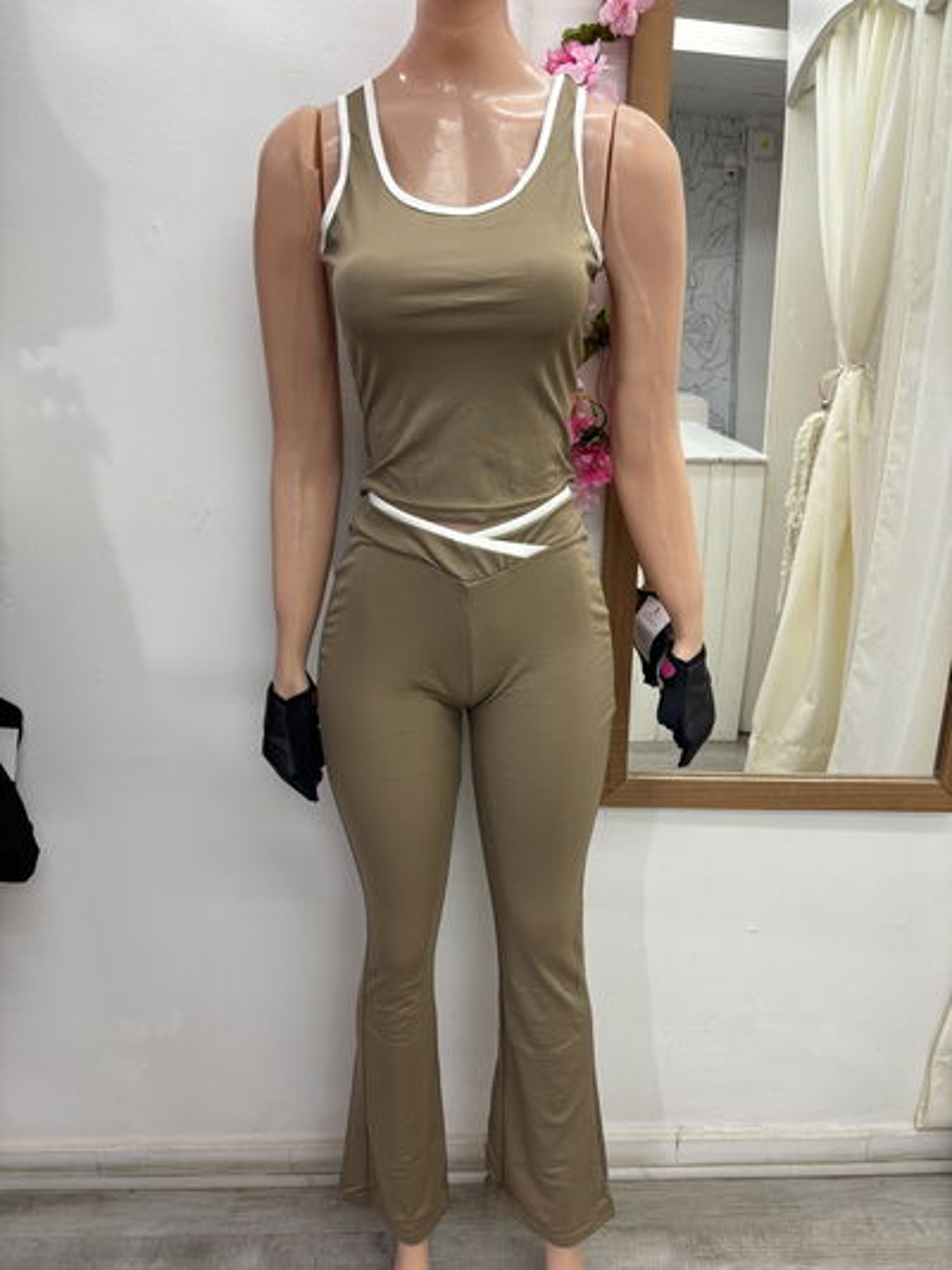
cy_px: 635
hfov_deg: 53.1
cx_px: 476
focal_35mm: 26
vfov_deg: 67.3
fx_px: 953
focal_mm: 5.96
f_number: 1.6
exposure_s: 1/50
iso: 80
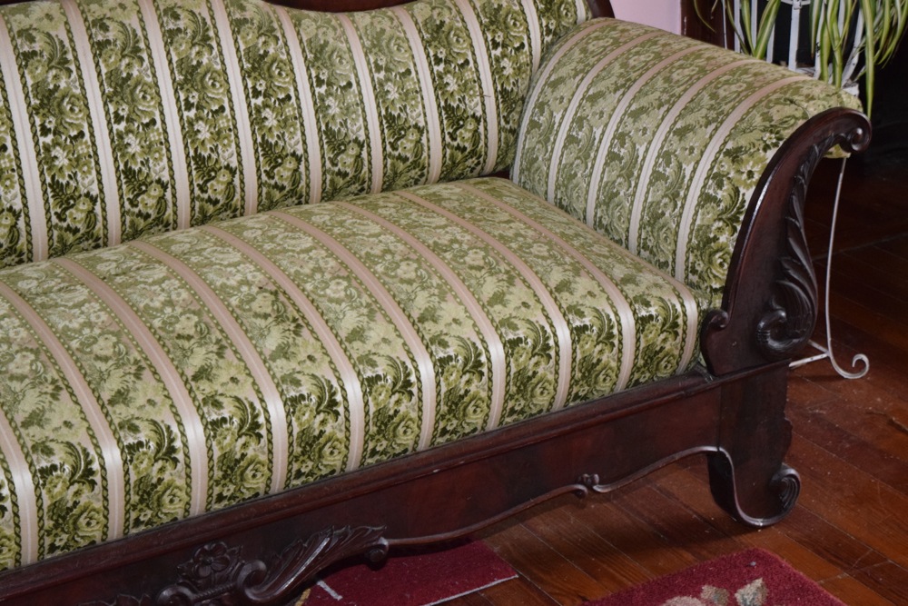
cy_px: 303
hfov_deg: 26.0
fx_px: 1967
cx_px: 454
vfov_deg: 17.5
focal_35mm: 78
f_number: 5.6
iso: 3200
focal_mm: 52
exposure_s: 1/60
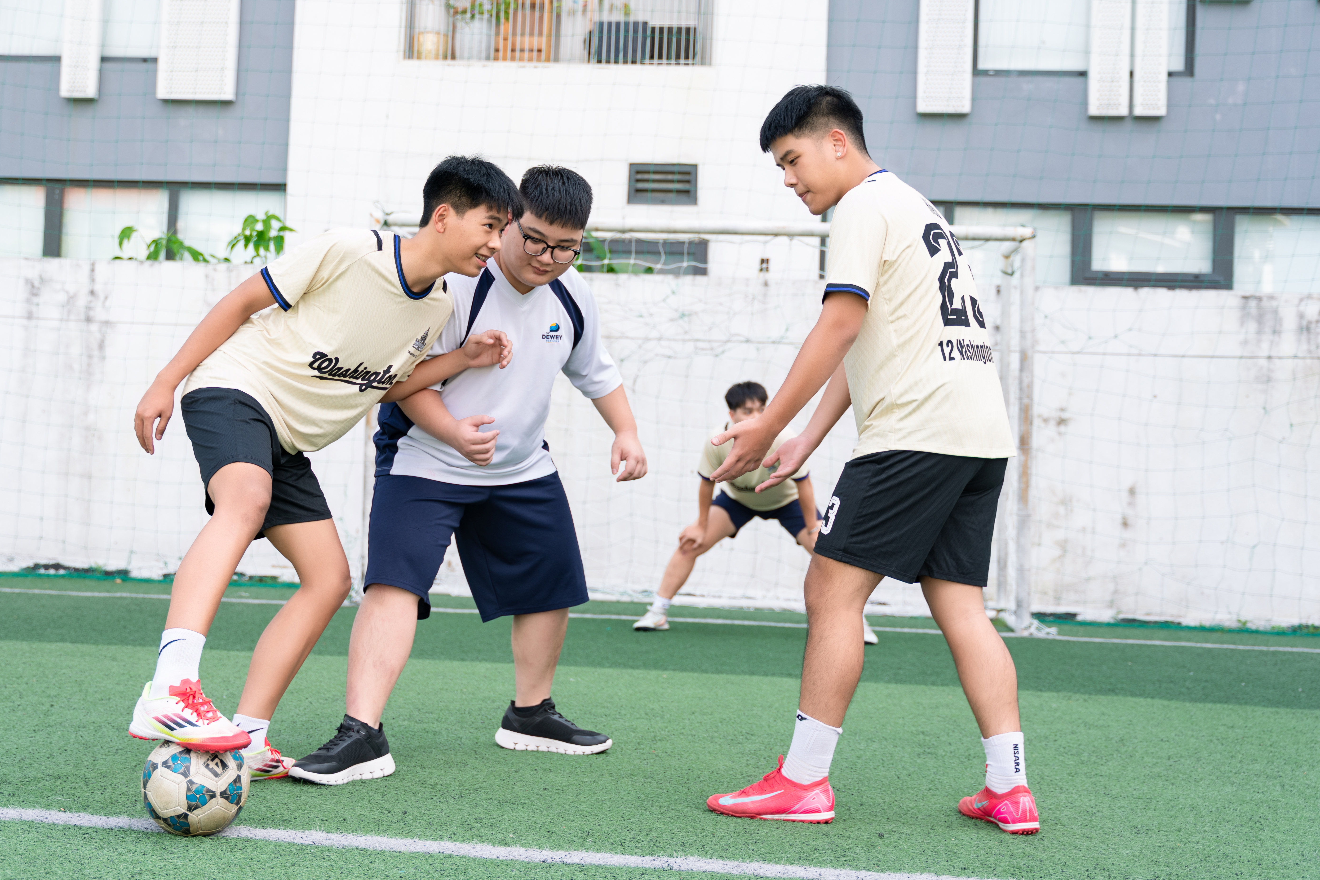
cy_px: 391
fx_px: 1815
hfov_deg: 39.8
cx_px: 544
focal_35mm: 50
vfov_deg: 27.2
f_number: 2.8
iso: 100
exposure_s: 1/250
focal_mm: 39.4
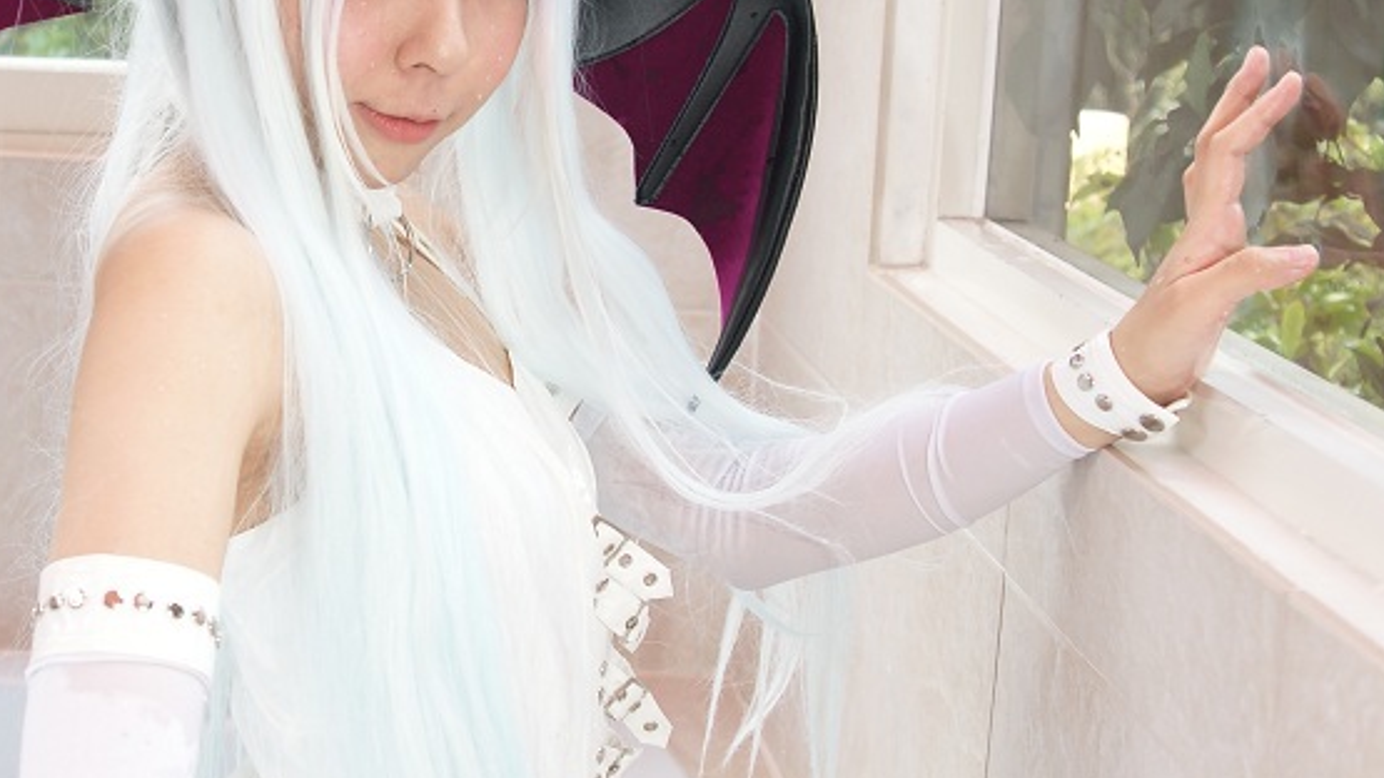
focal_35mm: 68
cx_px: 377
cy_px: 190
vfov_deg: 17.6
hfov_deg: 30.6
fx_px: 2495
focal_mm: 24
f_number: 2.8
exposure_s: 1/80
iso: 100
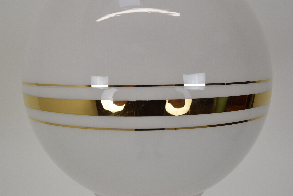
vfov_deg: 31.9
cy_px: 98
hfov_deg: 46.4
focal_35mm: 42
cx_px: 146
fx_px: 342
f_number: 9
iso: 1600
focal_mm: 28
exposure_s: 1/320
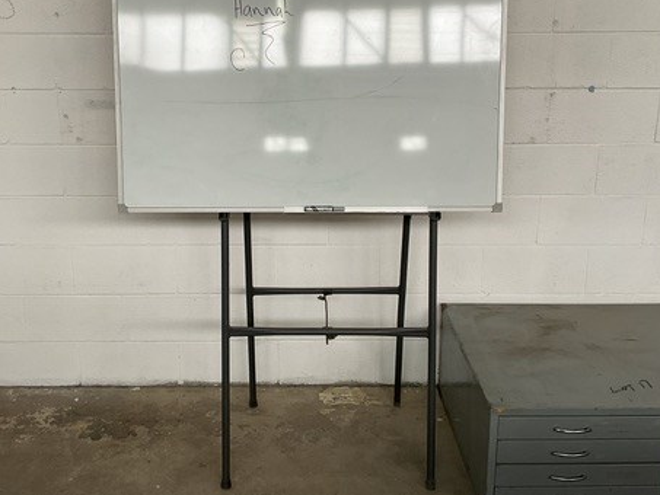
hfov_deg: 45.7
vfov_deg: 35.1
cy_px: 214
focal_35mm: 41
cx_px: 302
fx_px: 782
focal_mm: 3
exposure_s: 1/100
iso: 50
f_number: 1.8
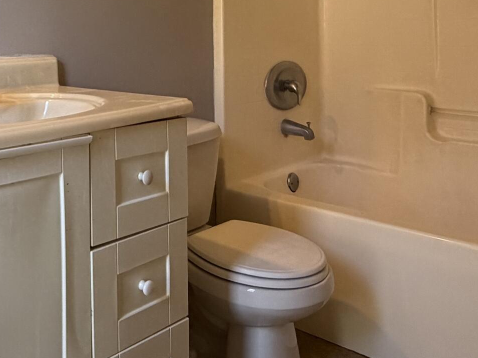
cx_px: 111
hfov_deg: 41.5
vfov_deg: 31.3
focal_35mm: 44
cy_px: 36
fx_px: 608
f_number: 2.2
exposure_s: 1/120
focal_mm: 2.22
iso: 320
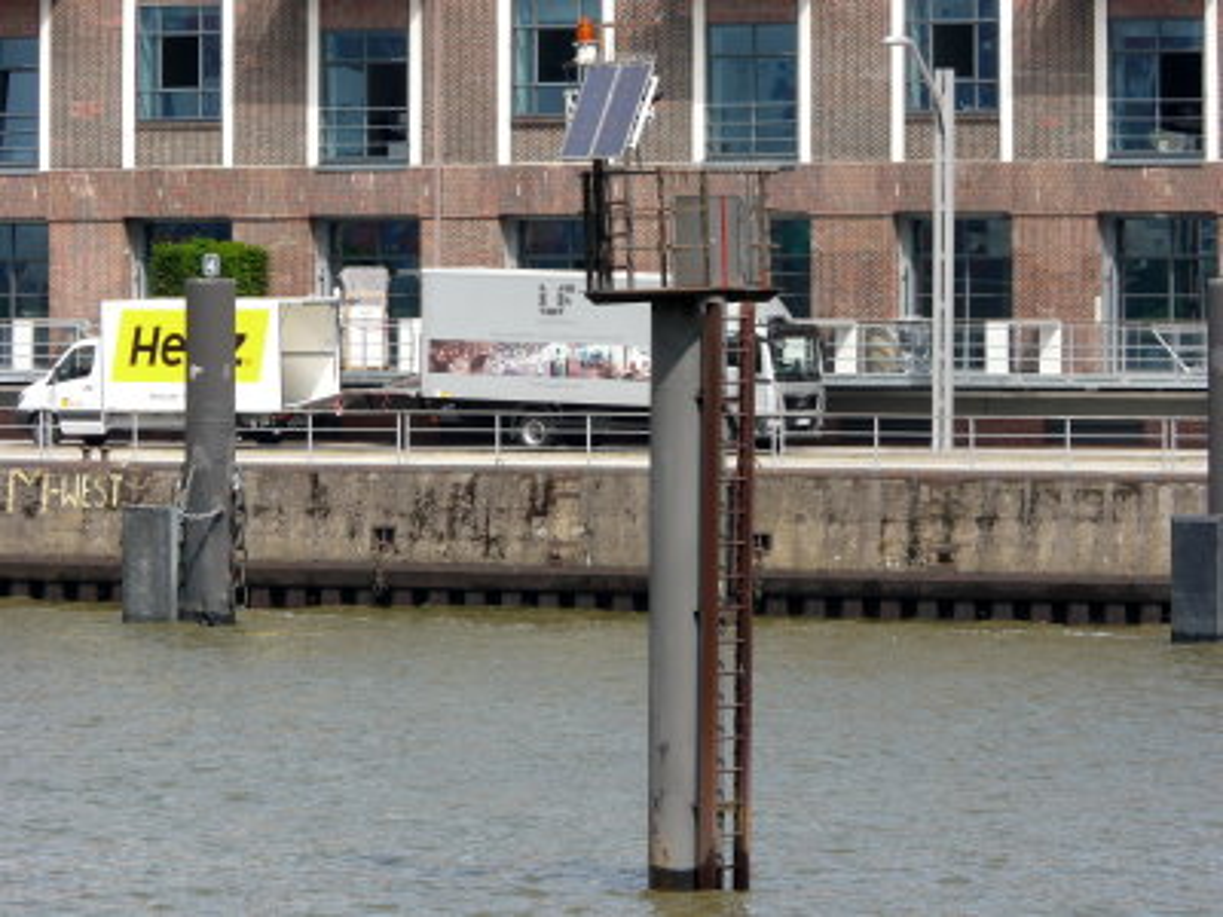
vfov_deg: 5.6
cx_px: 612
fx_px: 9398
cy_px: 458
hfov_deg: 7.4
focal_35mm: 266
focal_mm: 43.7
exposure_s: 1/250
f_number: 5.6
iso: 100
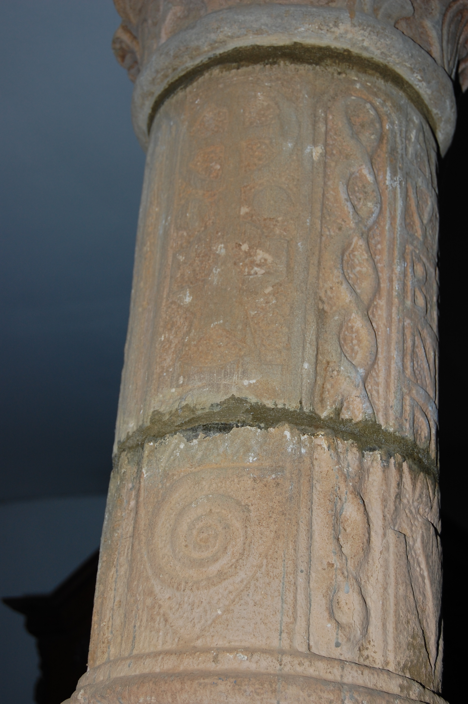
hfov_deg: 21.5
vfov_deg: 31.9
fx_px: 1231
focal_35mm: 63
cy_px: 352
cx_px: 234
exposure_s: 1/125
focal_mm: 42
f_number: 5.6
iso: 200
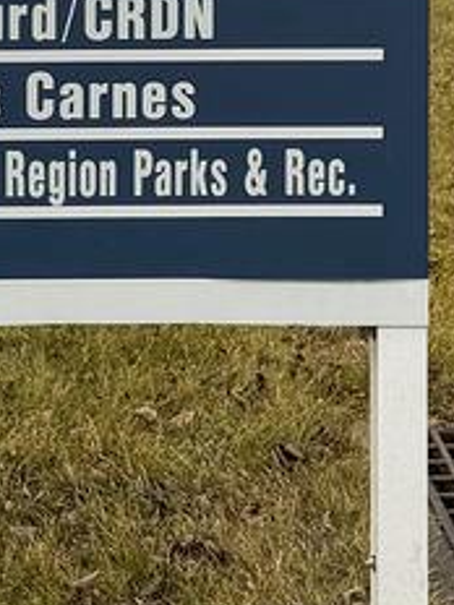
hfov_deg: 9.3
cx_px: -31
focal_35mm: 159
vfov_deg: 12.0
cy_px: -201
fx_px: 2780
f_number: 1.78
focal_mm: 6.86
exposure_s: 1/414
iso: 80
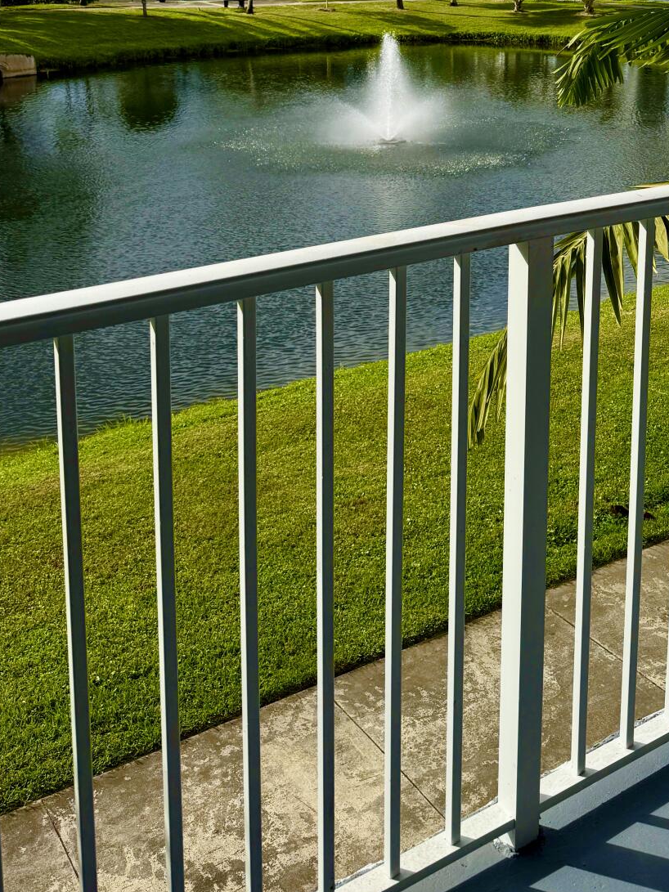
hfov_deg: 32.4
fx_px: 1134
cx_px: 477
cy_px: 121
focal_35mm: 44
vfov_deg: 40.3
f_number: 1.78
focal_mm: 6.76
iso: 80
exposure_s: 1/5714
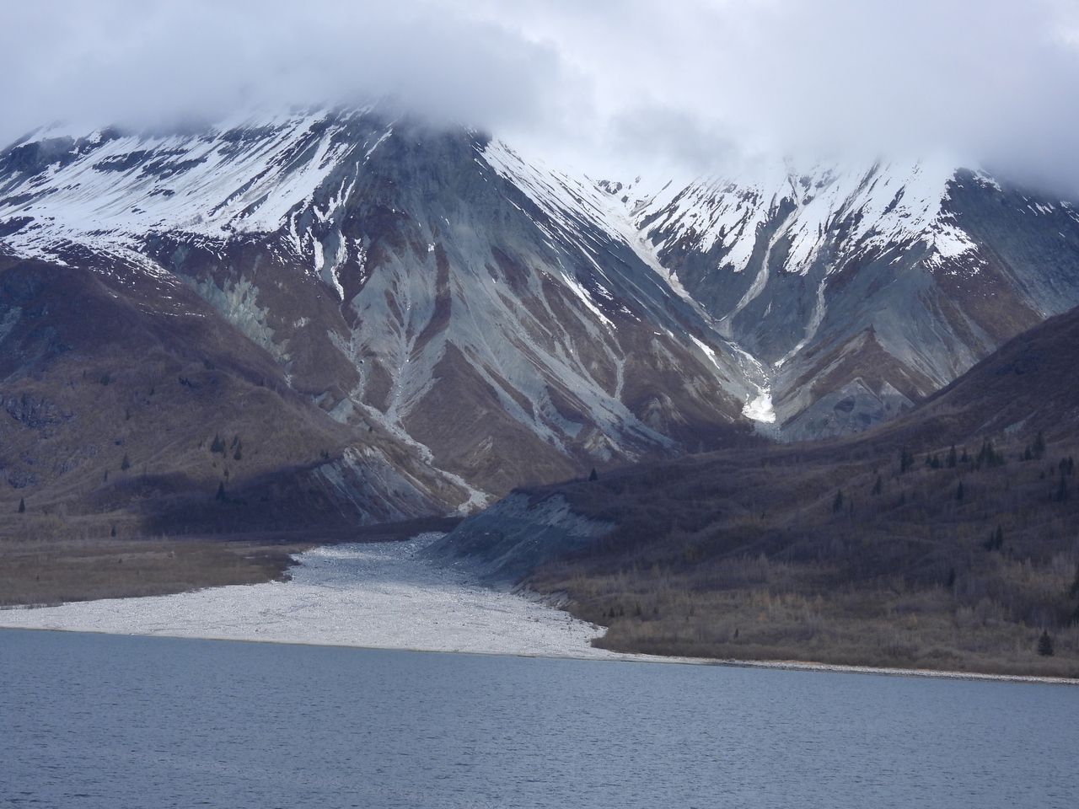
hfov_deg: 18.7
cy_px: 404
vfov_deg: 14.1
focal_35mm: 105
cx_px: 540
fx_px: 3273
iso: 100
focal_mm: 18.7
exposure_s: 1/2000
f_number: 4
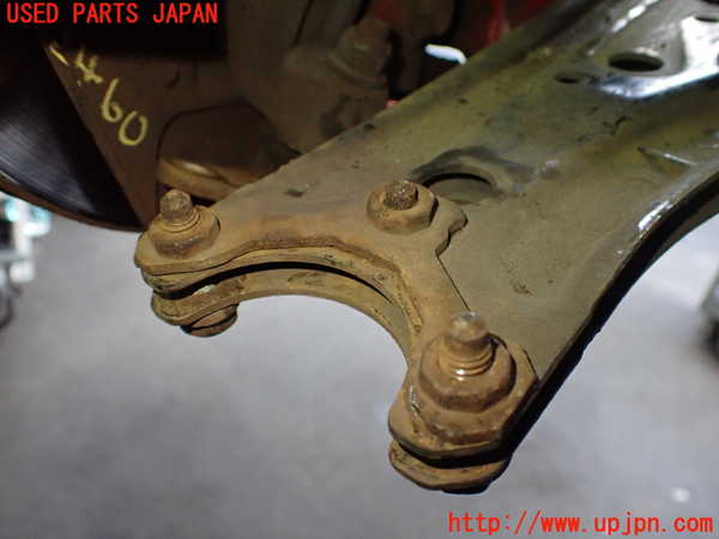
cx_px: 360
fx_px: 623
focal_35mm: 30
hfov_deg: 60.0
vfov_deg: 46.8
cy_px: 270
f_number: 2.3
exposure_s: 1/125
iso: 640
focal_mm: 5.4
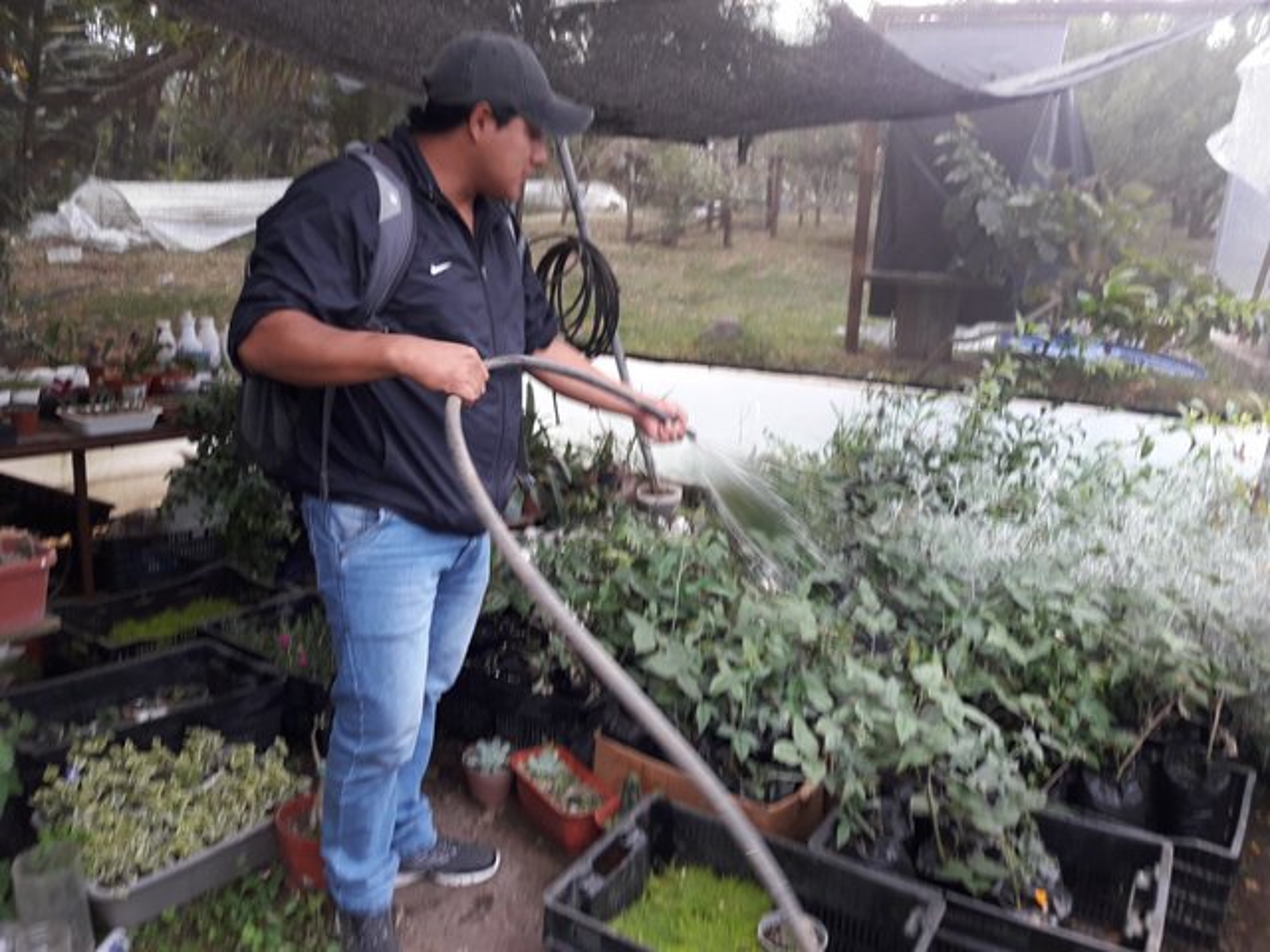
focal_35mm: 28
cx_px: 635
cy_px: 476
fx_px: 1027
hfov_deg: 63.4
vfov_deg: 49.7
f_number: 1.9
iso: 50
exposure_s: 1/30
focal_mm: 3.7
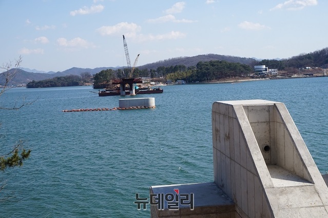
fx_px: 451
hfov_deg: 40.0
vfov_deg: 27.2
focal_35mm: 50
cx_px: 164
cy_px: 109
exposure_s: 1/80
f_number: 14
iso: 100
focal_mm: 33
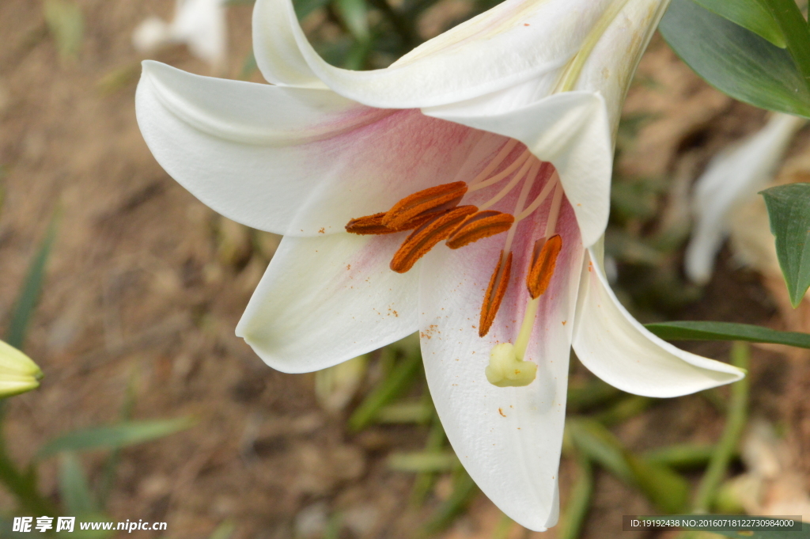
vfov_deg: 5.7
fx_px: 5396
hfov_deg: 8.6
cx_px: 405
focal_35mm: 240
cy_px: 270
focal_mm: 160
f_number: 18
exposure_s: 1/250
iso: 2000
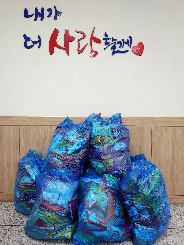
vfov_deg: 69.4
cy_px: 122
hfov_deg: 54.9
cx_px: 92
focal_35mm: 25
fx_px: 177
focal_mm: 4.23
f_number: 1.5
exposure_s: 1/60
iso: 50
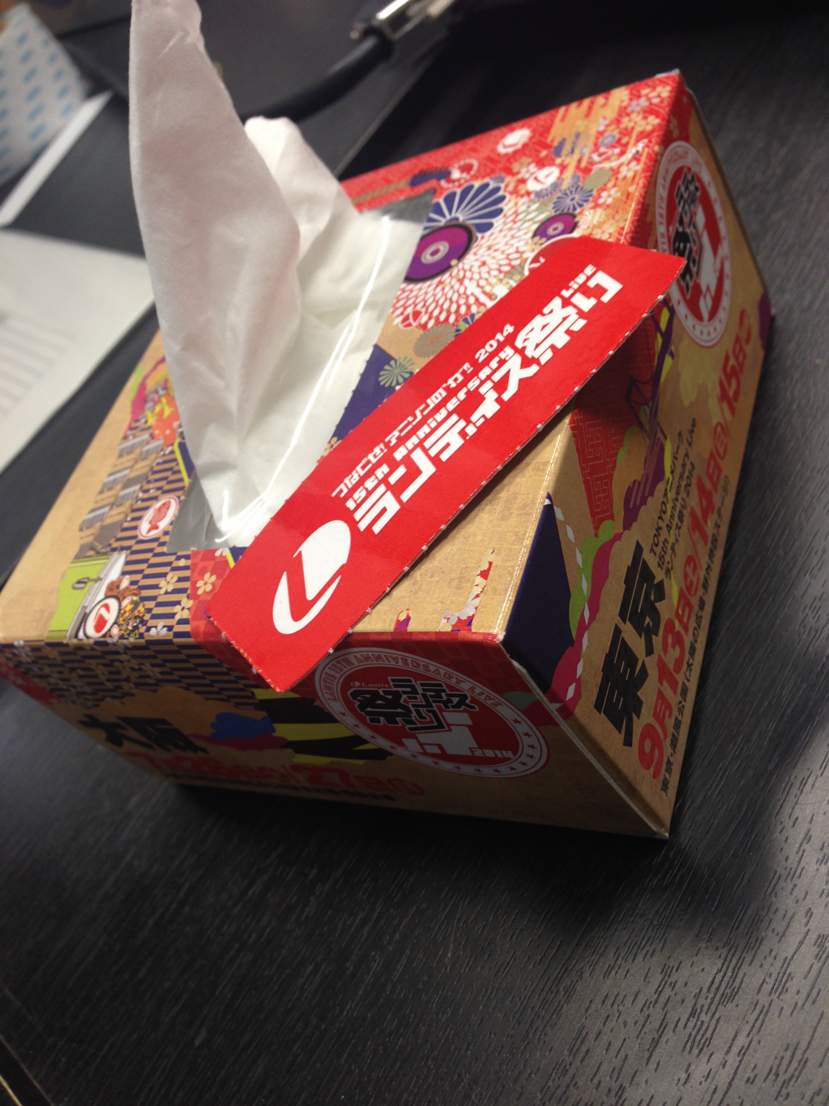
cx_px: 414
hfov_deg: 42.9
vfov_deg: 55.4
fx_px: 1054
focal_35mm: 33
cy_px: 553
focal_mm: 4.12
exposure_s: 1/20
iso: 50
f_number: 2.4
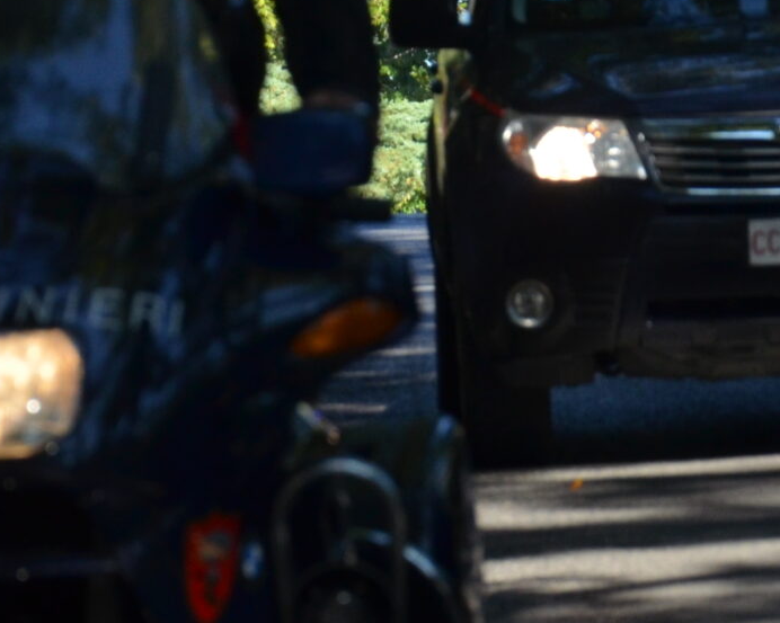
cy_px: 335
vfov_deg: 3.3
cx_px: 294
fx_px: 10799
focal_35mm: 468
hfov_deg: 4.1
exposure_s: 1/1000
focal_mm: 90
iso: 560
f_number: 5.6
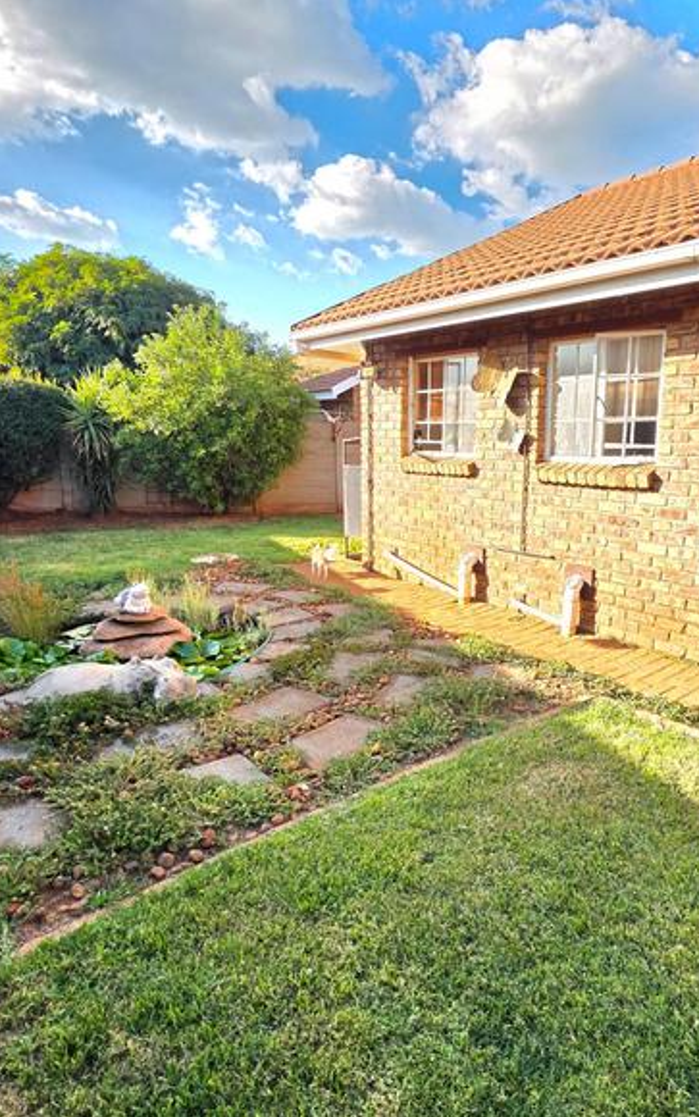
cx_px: 412
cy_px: 545
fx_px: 579
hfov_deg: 61.8
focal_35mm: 19
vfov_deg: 88.0
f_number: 1.9
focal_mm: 2.2
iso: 40
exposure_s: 1/714
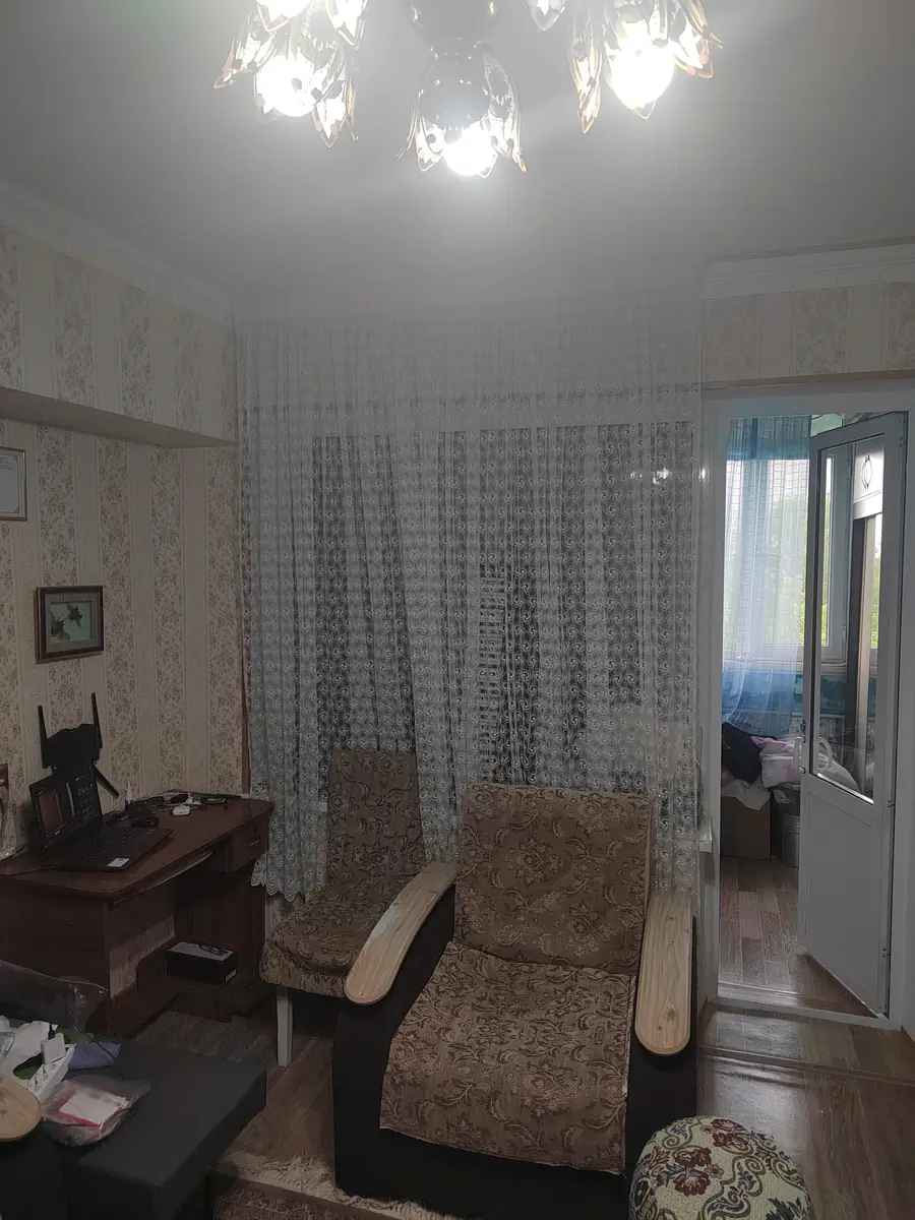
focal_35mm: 23
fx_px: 811
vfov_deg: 73.9
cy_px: 610
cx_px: 458
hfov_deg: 58.9
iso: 509
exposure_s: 1/100
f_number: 1.9
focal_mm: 5.52
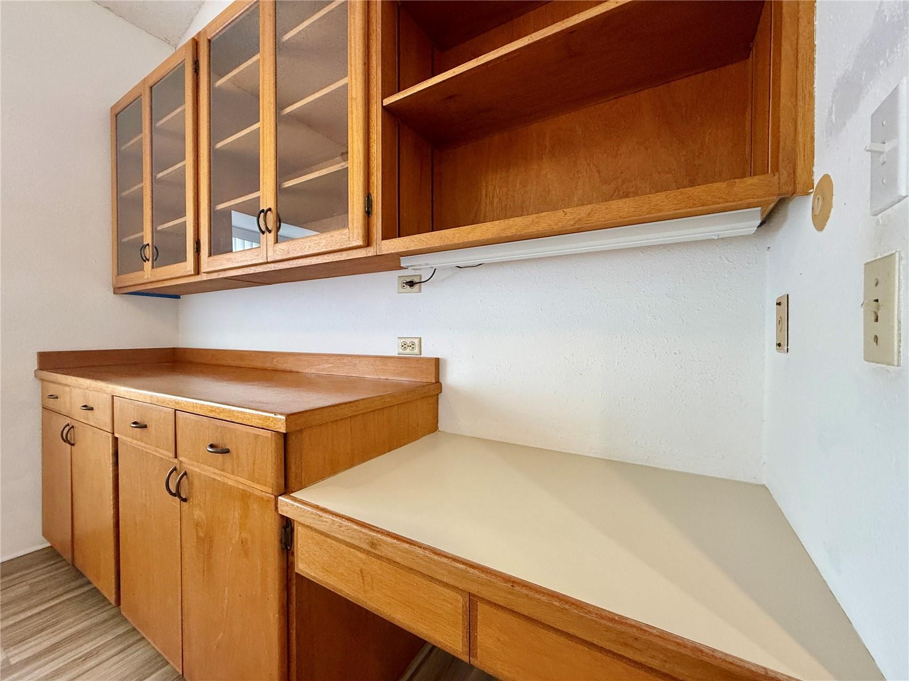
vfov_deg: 85.7
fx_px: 368
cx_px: 454
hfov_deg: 102.1
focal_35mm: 14
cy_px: 340
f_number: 2.2
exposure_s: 1/120
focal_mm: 2.22
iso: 320
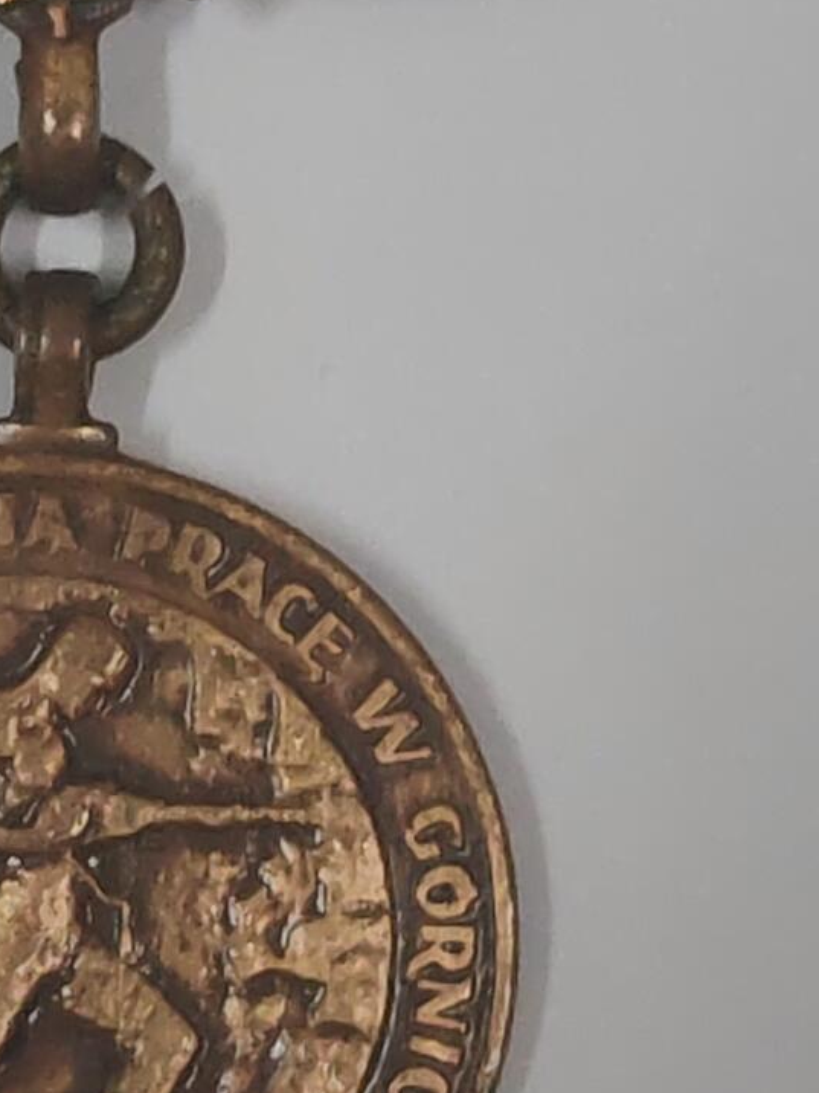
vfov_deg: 11.6
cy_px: 508
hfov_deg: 8.6
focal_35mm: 171
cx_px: -5
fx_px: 5394
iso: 640
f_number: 1.95
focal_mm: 5.52
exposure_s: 1/50
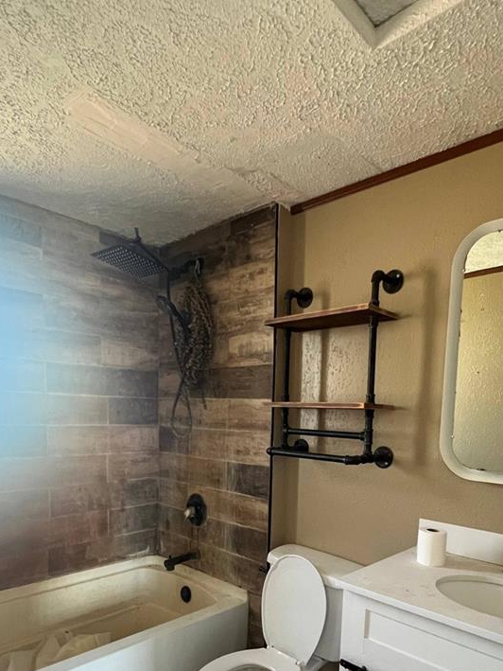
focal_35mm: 22
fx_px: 426
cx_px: 291
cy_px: 462
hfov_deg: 60.8
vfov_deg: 73.4
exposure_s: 1/60
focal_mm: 1.57
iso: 500
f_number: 1.8
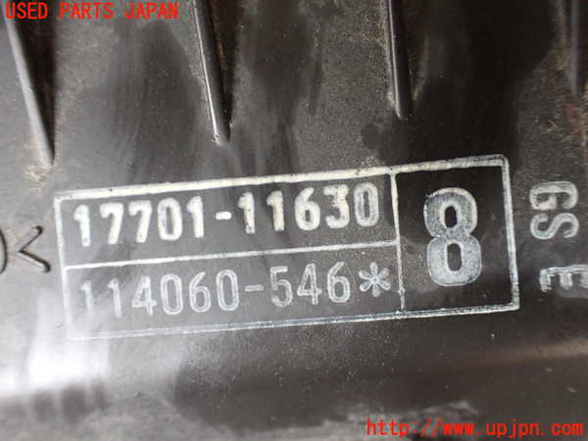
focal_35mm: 30
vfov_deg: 46.8
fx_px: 510
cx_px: 294
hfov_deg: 60.0
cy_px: 220
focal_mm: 5.4
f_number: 2.3
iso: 800
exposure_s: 1/40
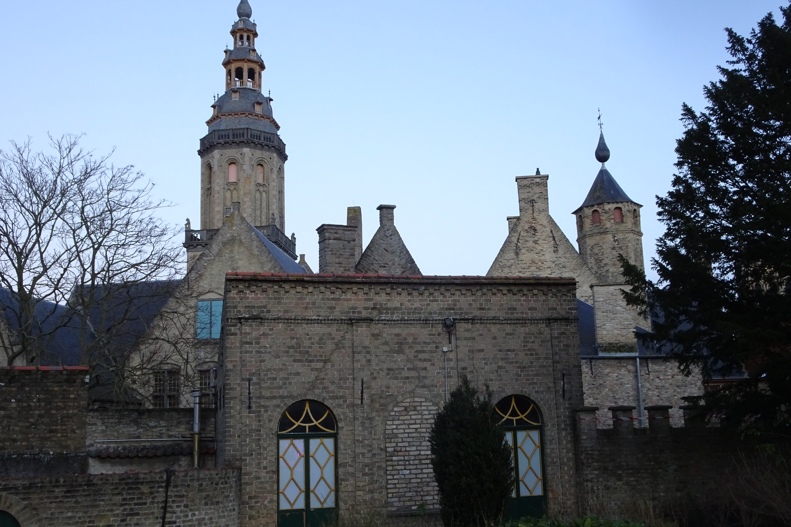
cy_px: 260
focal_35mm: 38
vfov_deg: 35.1
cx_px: 401
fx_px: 835
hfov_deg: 50.7
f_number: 4
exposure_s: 1/40
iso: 250
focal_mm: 6.17
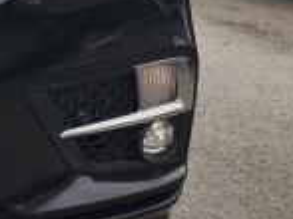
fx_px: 956
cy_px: -123
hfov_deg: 14.4
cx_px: -303
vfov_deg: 12.4
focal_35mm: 113
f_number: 1.8
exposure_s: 1/120
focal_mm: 5.4
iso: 80
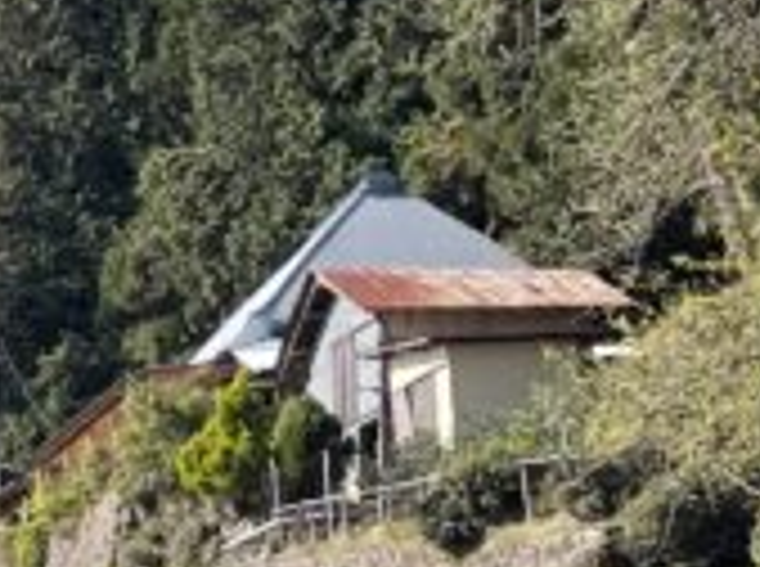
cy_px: 652
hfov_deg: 10.6
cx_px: -1120
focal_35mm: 158
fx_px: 3462
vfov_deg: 9.3
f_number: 1.6
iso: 32
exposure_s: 1/3861
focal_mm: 4.2
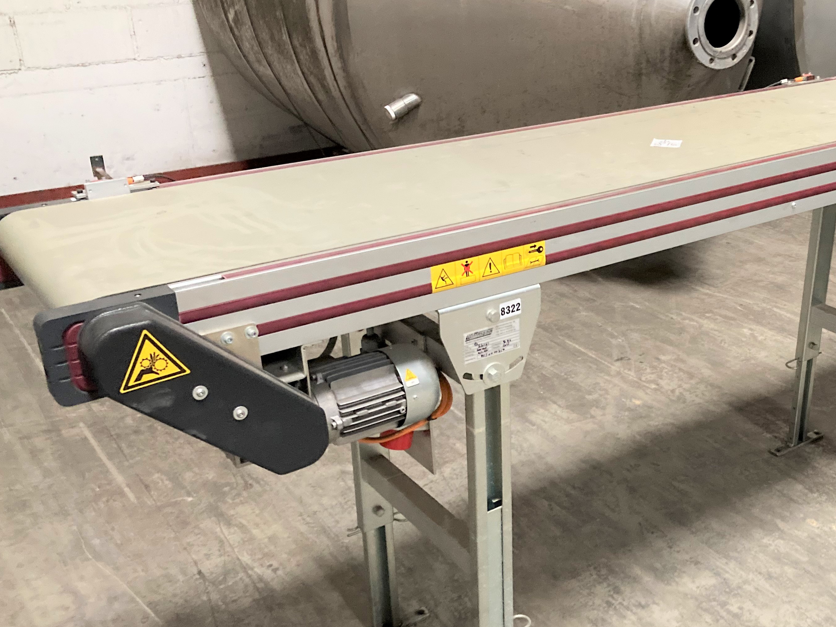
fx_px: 1014
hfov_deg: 43.8
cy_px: 370
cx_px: 591
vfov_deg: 34.3
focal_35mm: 42
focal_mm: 3.99
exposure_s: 1/30
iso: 500
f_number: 1.8
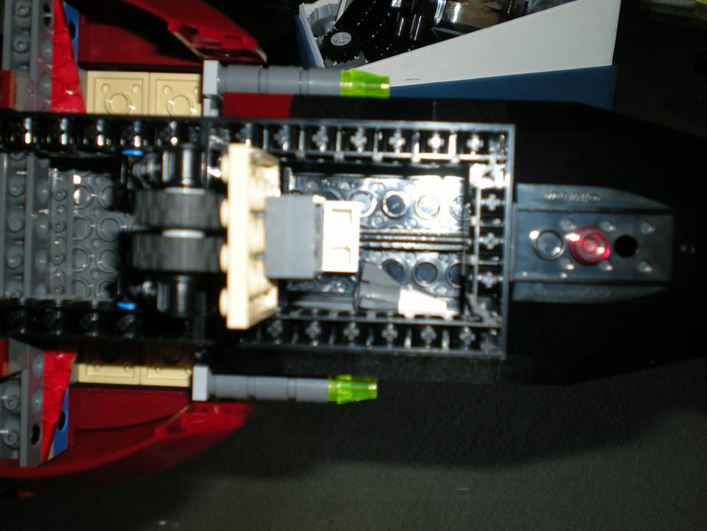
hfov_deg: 42.9
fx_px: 899
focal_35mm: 44
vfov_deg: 32.9
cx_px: 354
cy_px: 266
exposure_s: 1/60
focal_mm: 7.4
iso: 64
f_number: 3.5
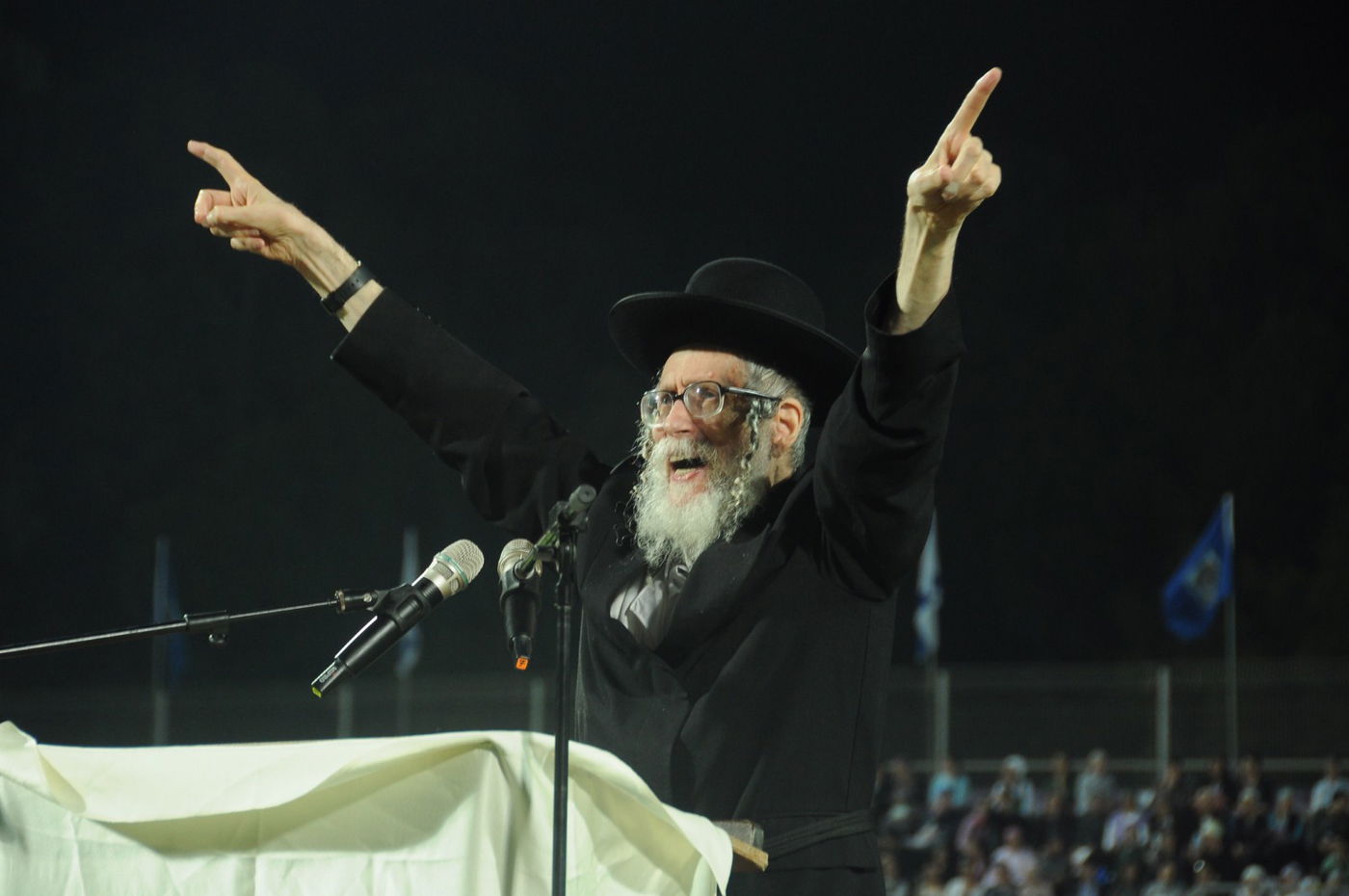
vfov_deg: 8.7
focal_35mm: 158
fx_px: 5895
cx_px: 674
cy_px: 448
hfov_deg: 13.1
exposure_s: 1/40
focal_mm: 105
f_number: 5.3
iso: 640
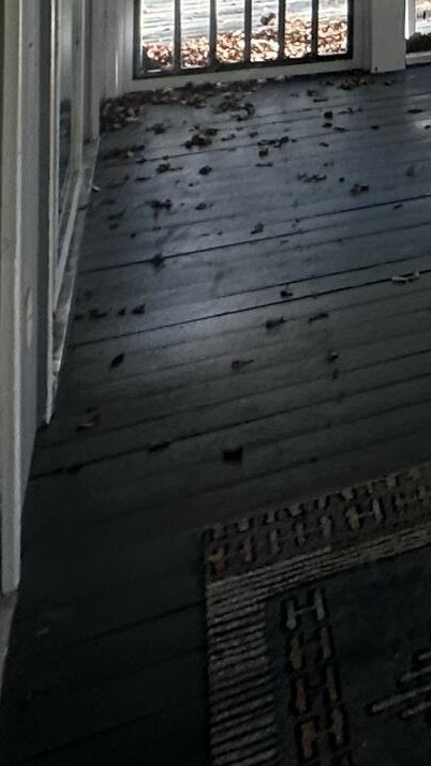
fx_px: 1301
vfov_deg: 27.2
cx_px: 1187
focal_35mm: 64
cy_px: -246
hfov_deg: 12.2
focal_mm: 2.22
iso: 50
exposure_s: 1/99
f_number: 2.2
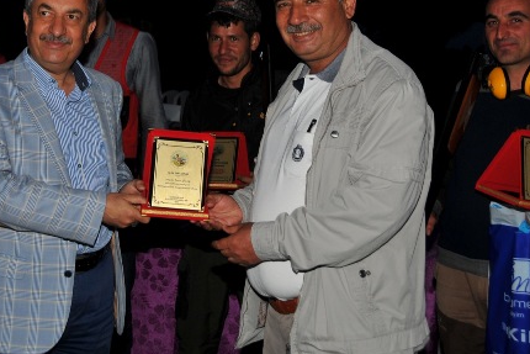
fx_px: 854
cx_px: 189
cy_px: 126
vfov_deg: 23.3
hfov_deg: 34.2
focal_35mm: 58
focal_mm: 26
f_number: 5
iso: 200
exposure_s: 1/60
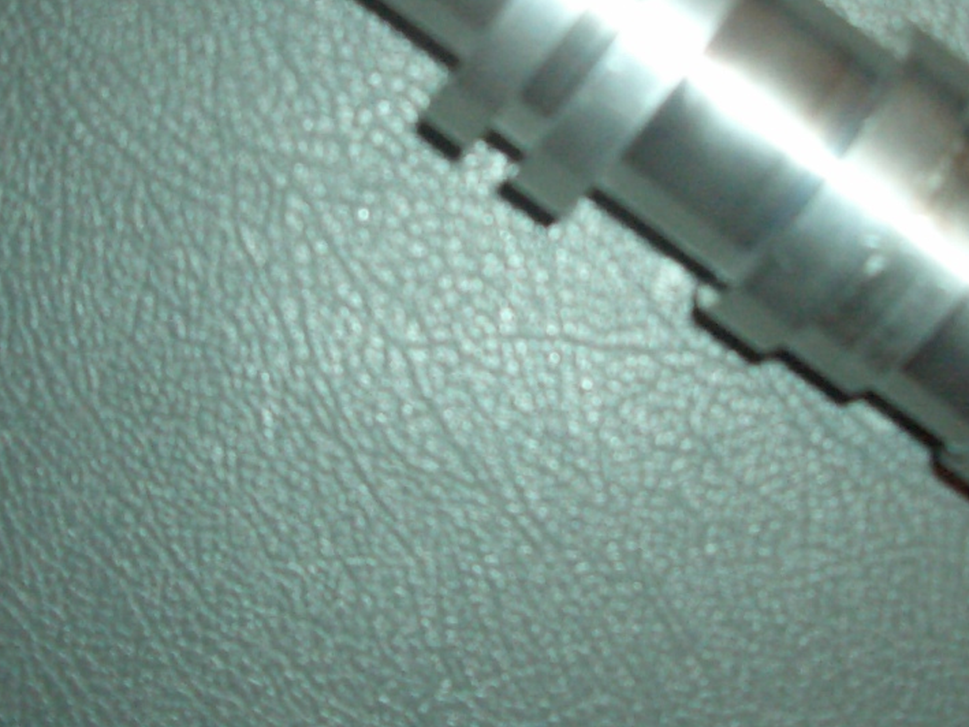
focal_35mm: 79
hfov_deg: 24.7
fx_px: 2212
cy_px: 30
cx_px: 590
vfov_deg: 18.3
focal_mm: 5.8
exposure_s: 1/60
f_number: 2.6
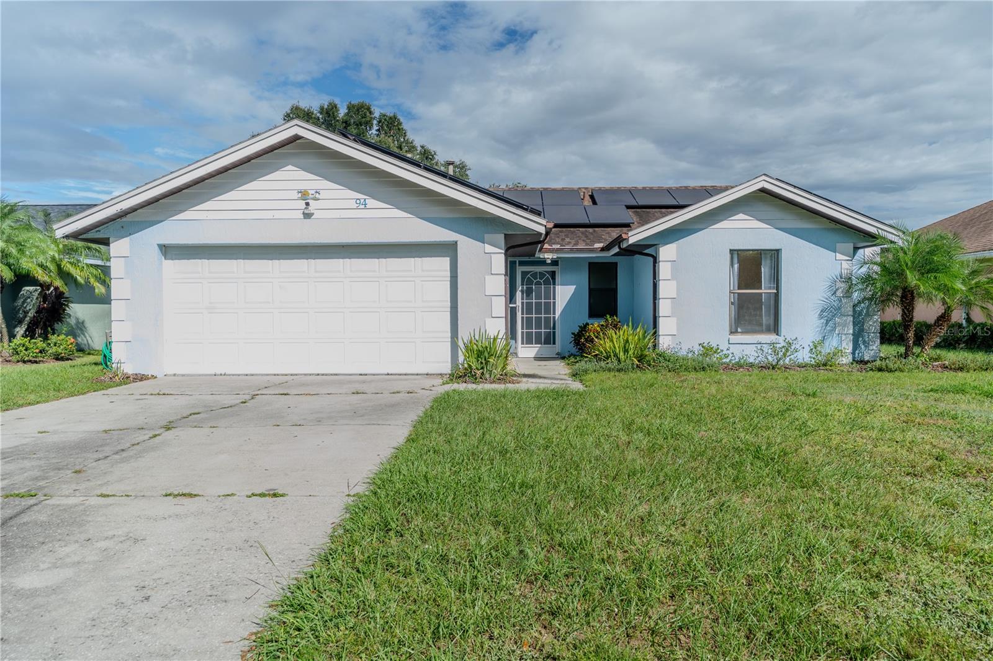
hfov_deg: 71.5
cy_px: 330
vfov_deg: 51.3
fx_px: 689
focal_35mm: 25
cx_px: 496
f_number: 8
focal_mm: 25
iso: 100
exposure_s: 1/40
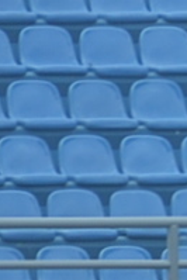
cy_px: 642
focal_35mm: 1703
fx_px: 13245
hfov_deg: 0.8
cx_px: 1206
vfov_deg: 1.2
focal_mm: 98
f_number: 5
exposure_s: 1/125
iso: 100
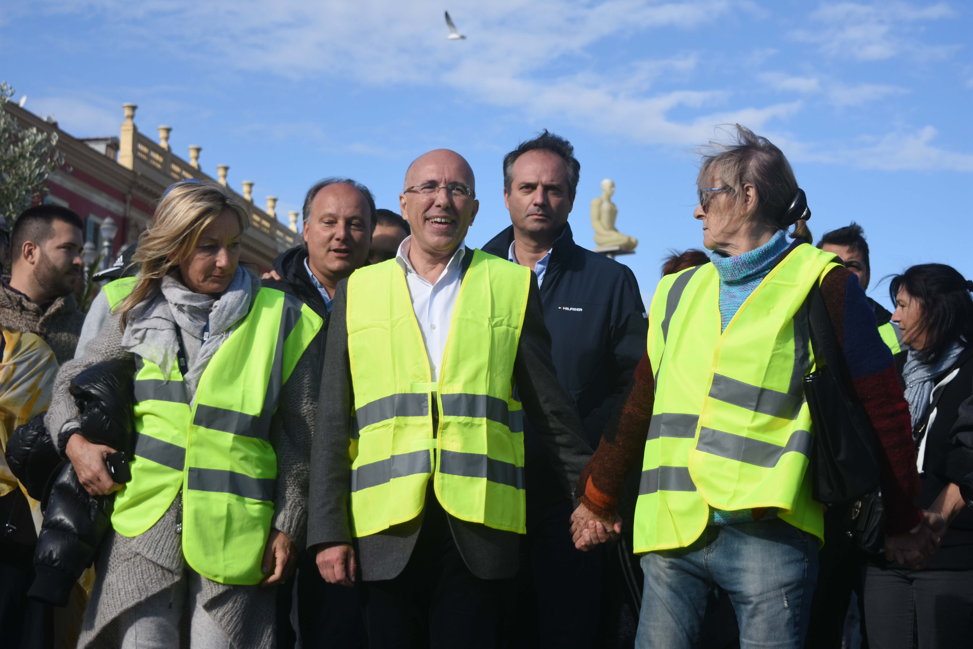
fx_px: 1703
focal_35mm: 63
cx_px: 486
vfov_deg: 21.6
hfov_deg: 31.9
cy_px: 324
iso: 250
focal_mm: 42
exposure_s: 1/1600
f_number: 5
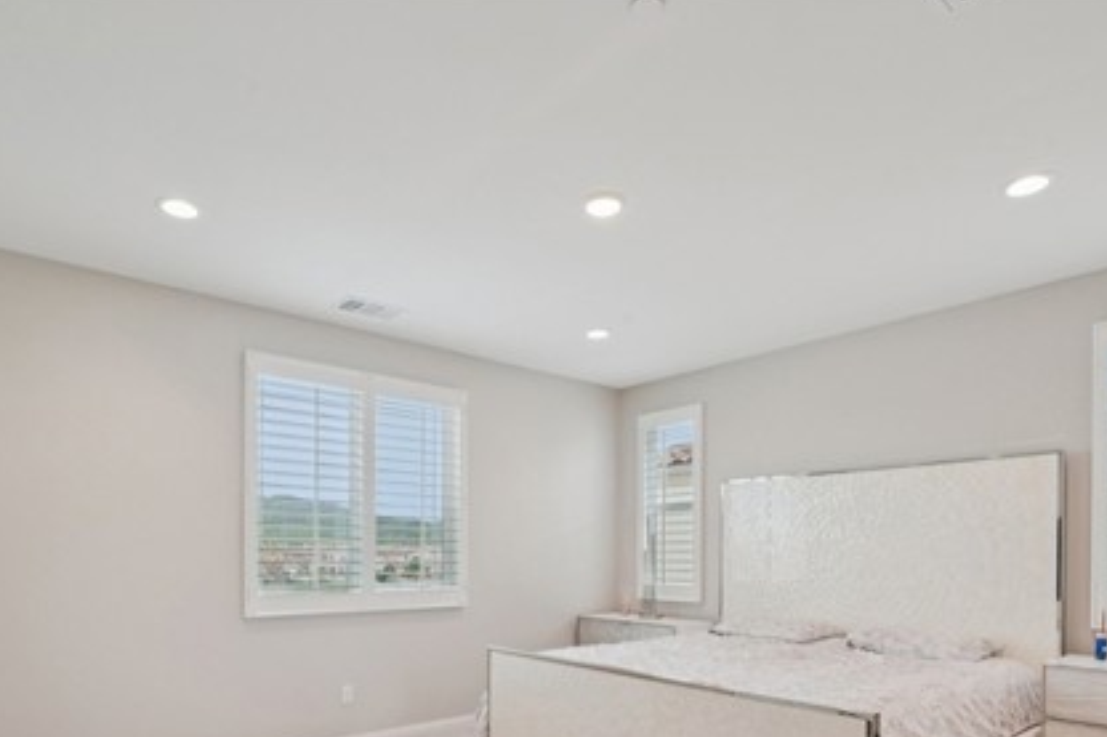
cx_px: 538
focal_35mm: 20
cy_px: 551
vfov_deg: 58.7
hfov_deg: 84.0
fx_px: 615
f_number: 11
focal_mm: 13
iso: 400
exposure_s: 1/25
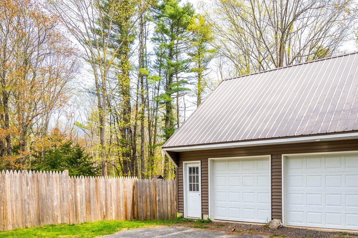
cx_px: 285
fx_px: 278
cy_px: 187
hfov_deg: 60.4
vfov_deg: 44.4
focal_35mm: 28
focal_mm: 16
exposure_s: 1/25
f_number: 9
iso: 50
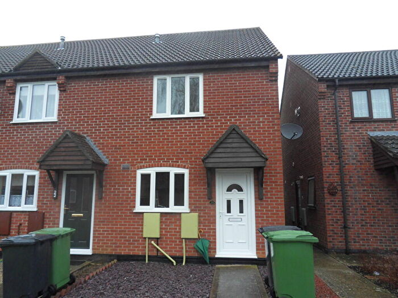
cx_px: 199
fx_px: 276
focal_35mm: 24
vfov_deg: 56.8
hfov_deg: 71.6
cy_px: 149
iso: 80
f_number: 3.3
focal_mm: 4.2
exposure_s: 1/125
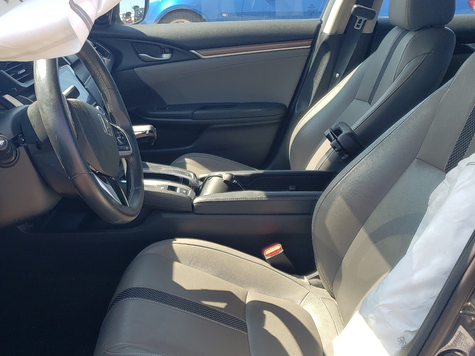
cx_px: 199
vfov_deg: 38.5
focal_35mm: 37
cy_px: 218
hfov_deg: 49.9
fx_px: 508
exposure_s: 1/500
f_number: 1.5
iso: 50
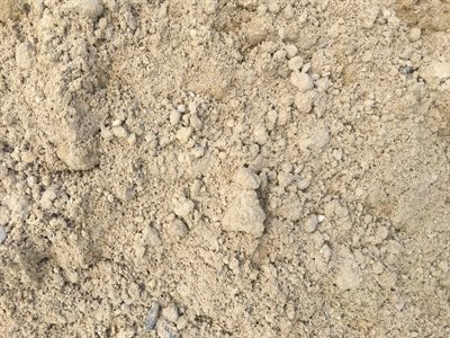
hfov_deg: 61.7
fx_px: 377
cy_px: 169
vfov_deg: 48.2
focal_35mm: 29
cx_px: 225
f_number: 2.2
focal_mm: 4.15
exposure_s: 1/506
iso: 25
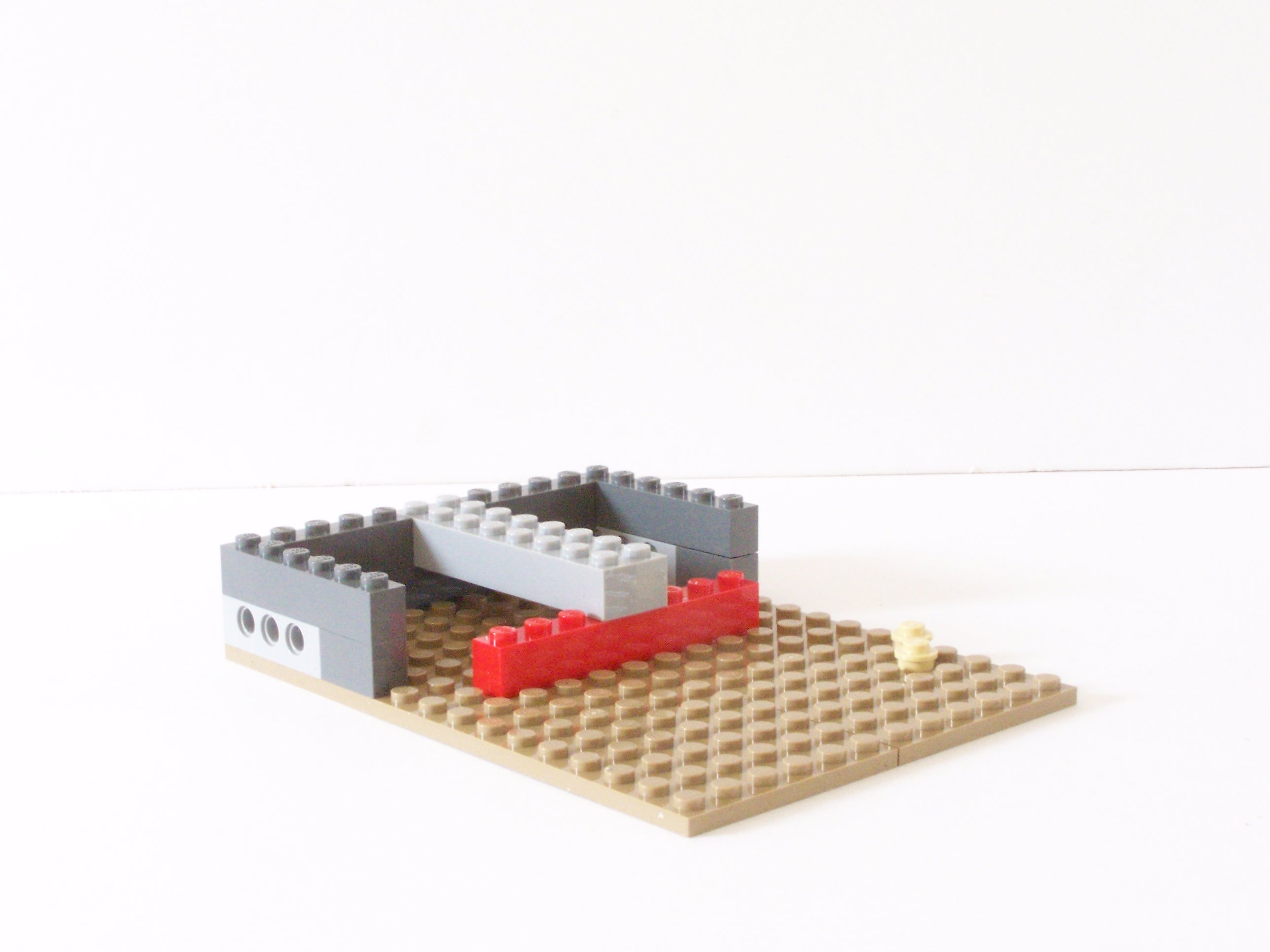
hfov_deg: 29.0
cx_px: 635
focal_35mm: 67
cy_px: 476
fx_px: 2458
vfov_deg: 21.9
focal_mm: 11.1
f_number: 8
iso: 400
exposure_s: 1/15
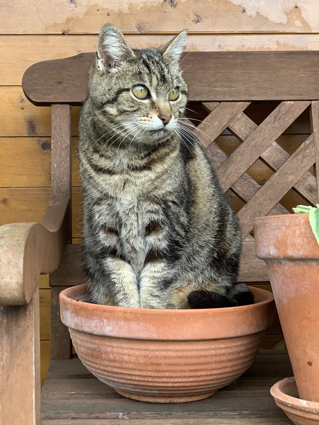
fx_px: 639
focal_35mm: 52
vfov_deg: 36.8
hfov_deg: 28.0
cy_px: 212
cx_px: 160
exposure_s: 1/119
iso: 125
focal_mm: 6
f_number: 2.4
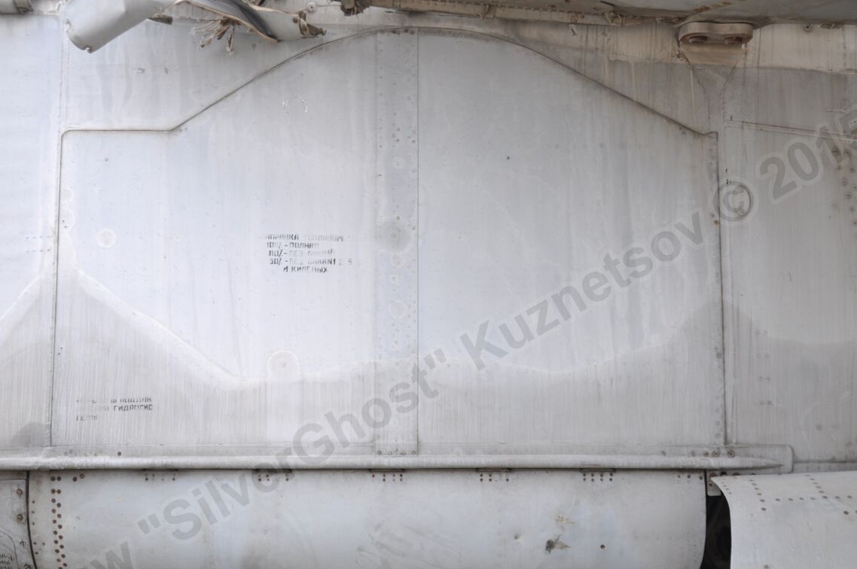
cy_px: 300
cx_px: 416
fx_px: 1284
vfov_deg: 25.0
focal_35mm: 54
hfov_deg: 36.9
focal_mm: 32
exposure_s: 1/60
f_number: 3.2
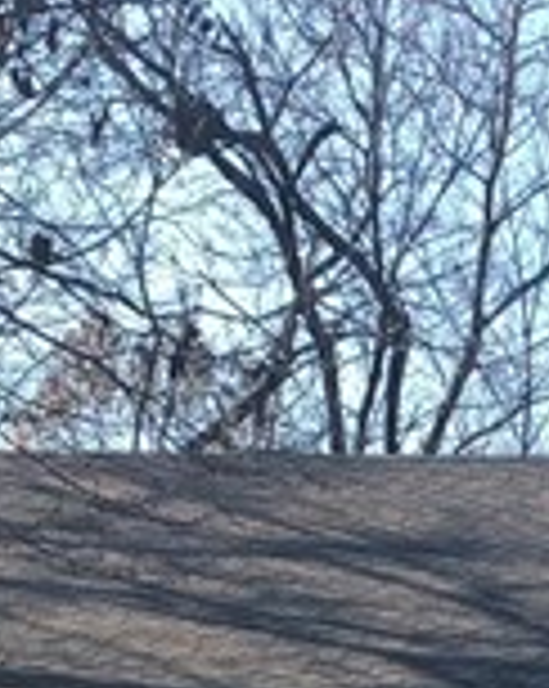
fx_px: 3724
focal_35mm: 183
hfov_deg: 8.4
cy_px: 1097
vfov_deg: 10.2
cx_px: 603
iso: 20
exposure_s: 1/578
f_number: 1.8
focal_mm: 3.99
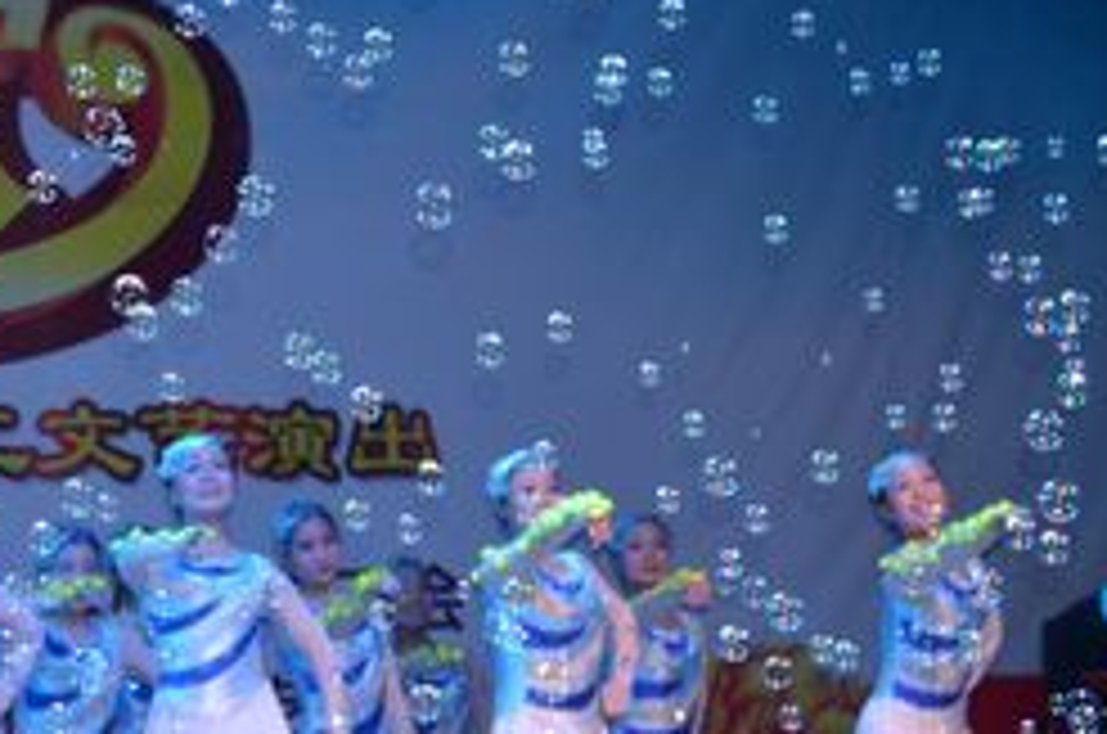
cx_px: 122
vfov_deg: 10.0
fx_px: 4205
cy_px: 435
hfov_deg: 14.8
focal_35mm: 137
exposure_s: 1/125
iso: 220
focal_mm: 45
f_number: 4.2
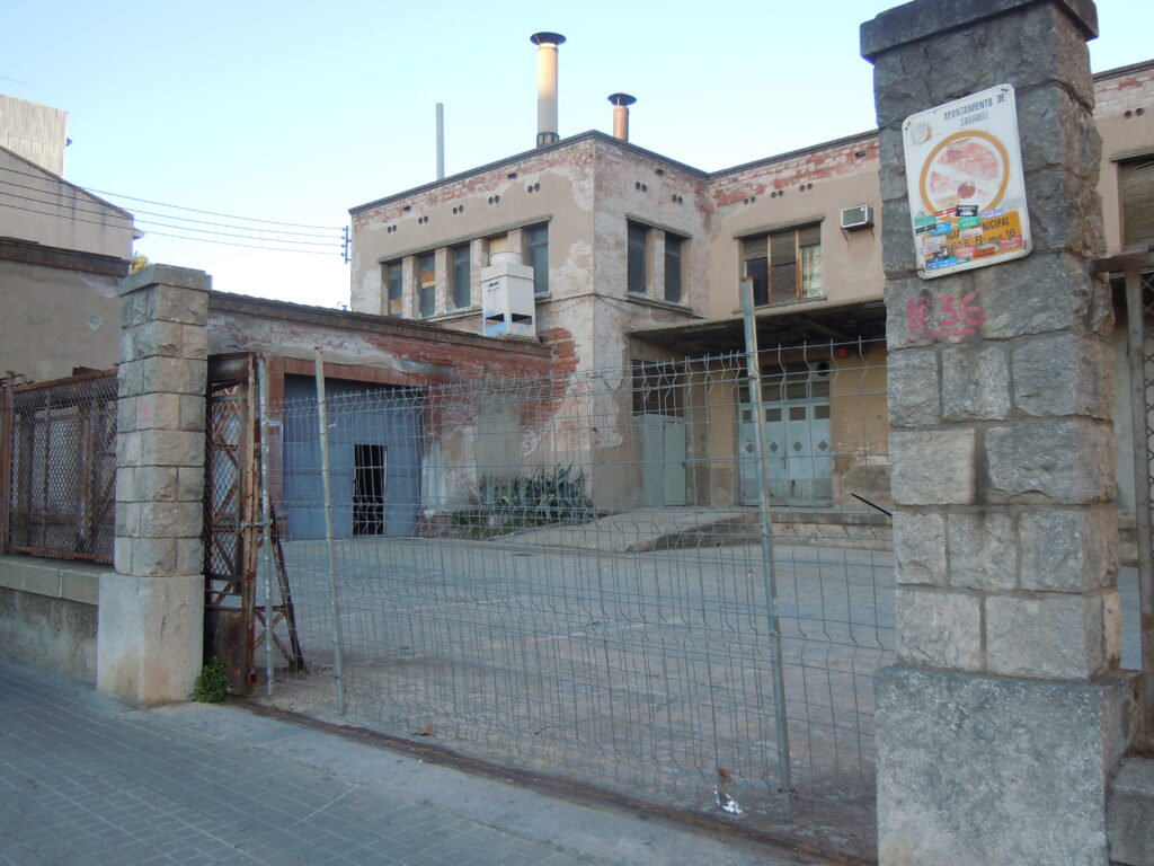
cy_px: 433
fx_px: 1000
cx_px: 577
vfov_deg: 46.8
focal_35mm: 30
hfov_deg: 60.0
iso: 100
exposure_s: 1/125
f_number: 3.5
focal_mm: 5.4
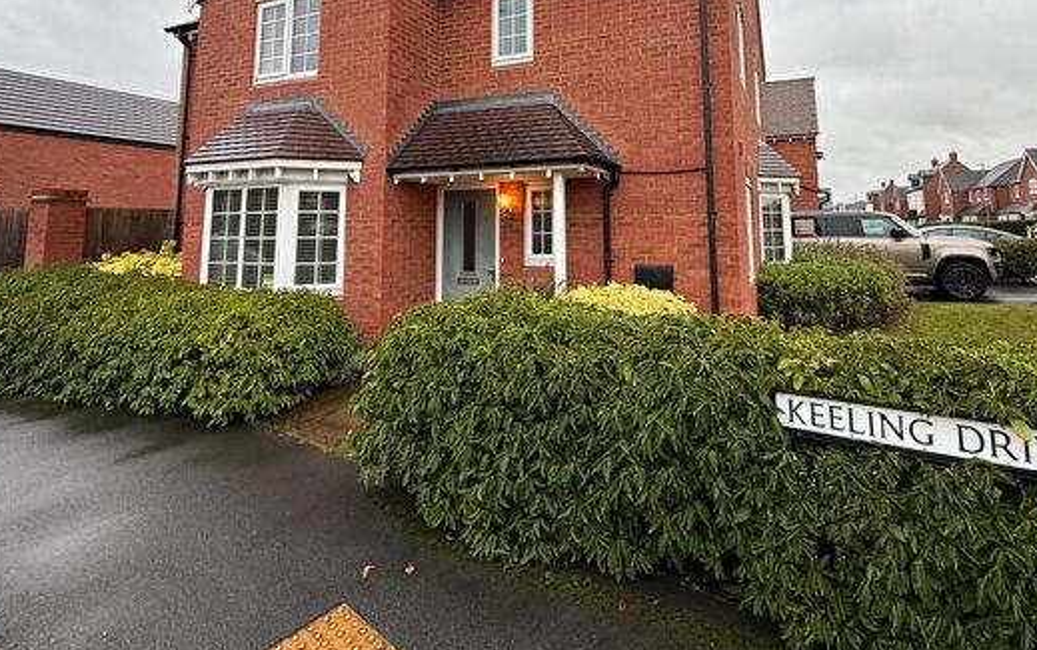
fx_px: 566
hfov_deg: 84.7
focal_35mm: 20
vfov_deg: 56.6
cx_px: 575
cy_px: 157
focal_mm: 2.22
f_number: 2.2
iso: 160
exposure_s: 1/99
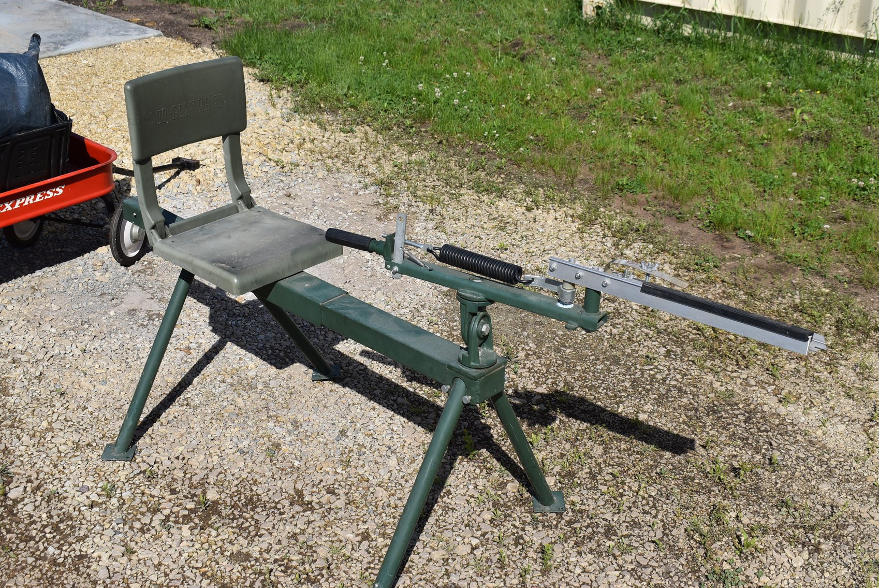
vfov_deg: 29.0
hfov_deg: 42.3
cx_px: 440
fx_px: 1136
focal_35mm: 46
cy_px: 294
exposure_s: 1/320
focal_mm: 31
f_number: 9
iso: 100
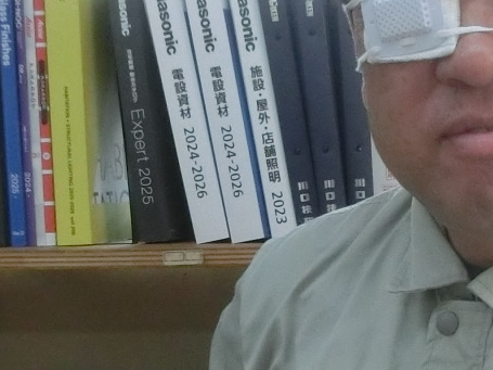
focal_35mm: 108
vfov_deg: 13.6
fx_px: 1538
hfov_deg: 18.2
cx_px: 322
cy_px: 326
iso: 400
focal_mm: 4.24
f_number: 3
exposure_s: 1/125
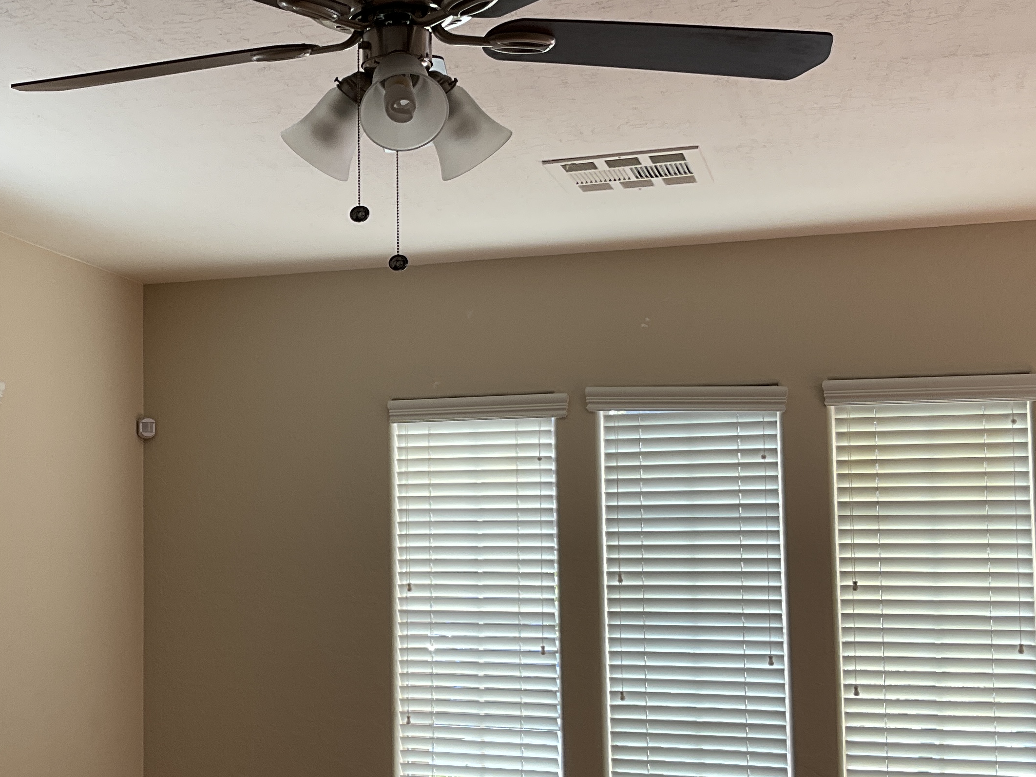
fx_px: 1646
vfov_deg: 26.5
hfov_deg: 34.3
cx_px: 274
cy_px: 440
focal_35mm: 55
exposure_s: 1/156
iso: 20
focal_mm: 3
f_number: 1.8
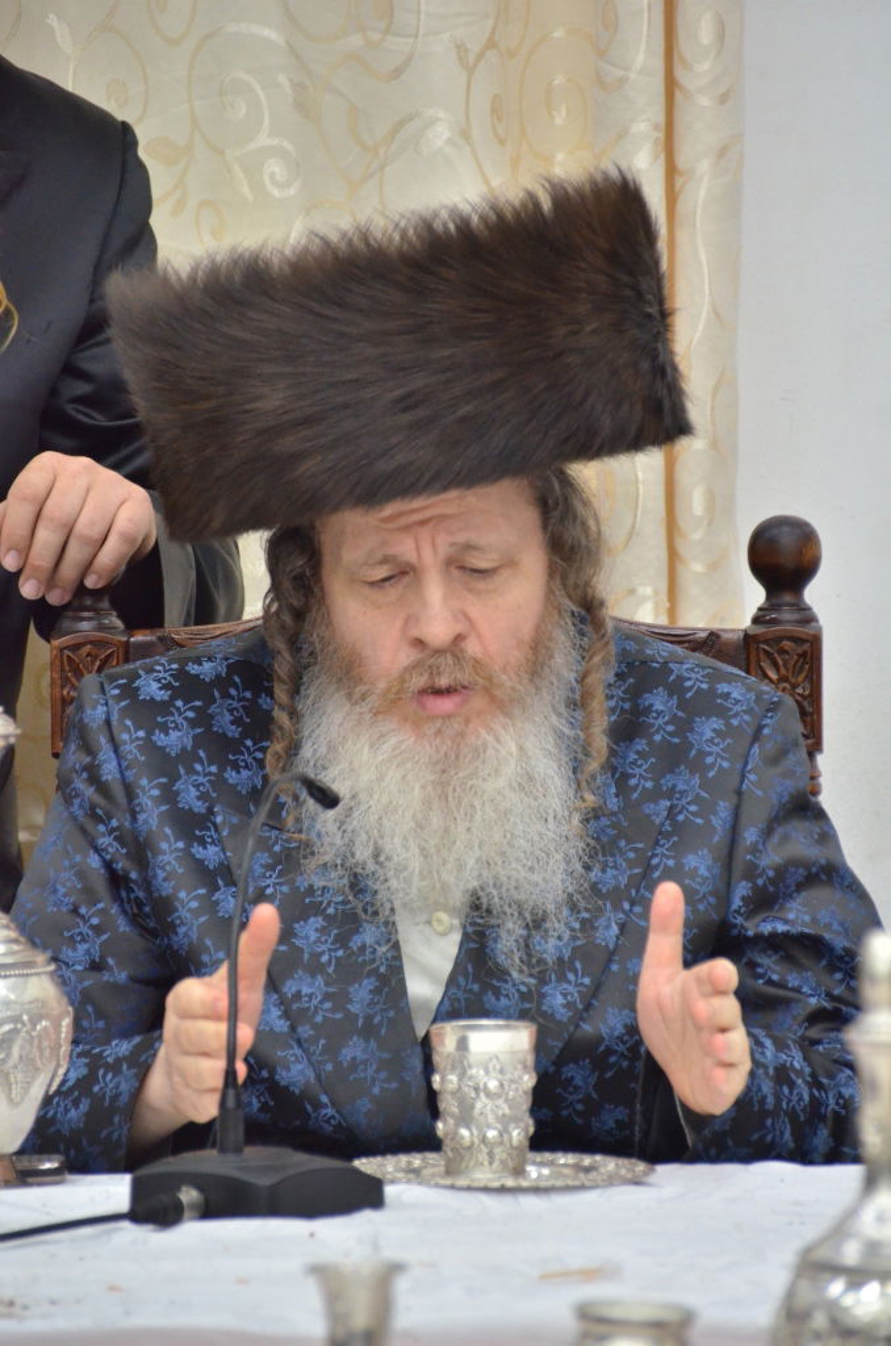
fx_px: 12868
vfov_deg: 6.0
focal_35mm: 345
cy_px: 673
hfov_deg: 4.0
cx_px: 446
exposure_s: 1/125
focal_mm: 230
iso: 2000
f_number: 5.6
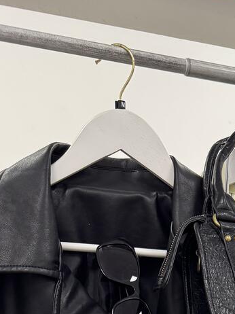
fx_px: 707
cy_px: 504
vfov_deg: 20.4
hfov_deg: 18.2
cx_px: 257
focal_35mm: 78
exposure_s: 1/100
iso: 200
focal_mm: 6.76
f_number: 1.78
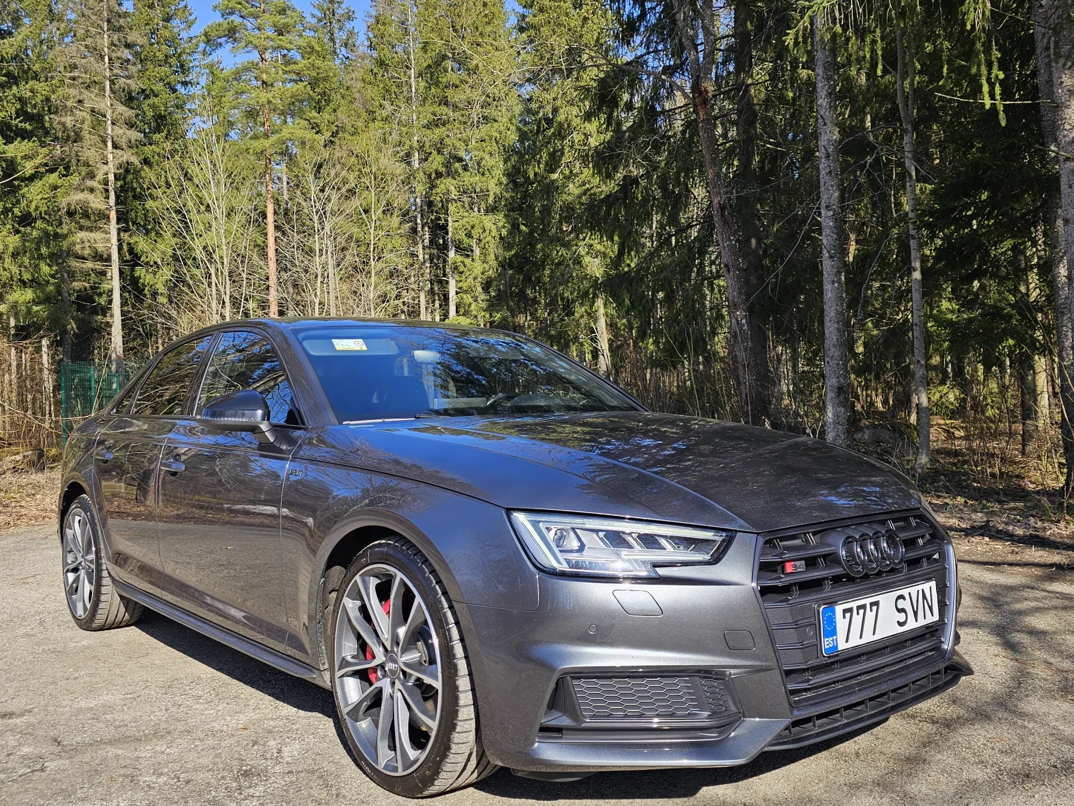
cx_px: 534
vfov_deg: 45.4
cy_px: 370
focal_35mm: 31
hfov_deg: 58.3
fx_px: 962
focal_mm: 6.3
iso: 10
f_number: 1.7
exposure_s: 1/324
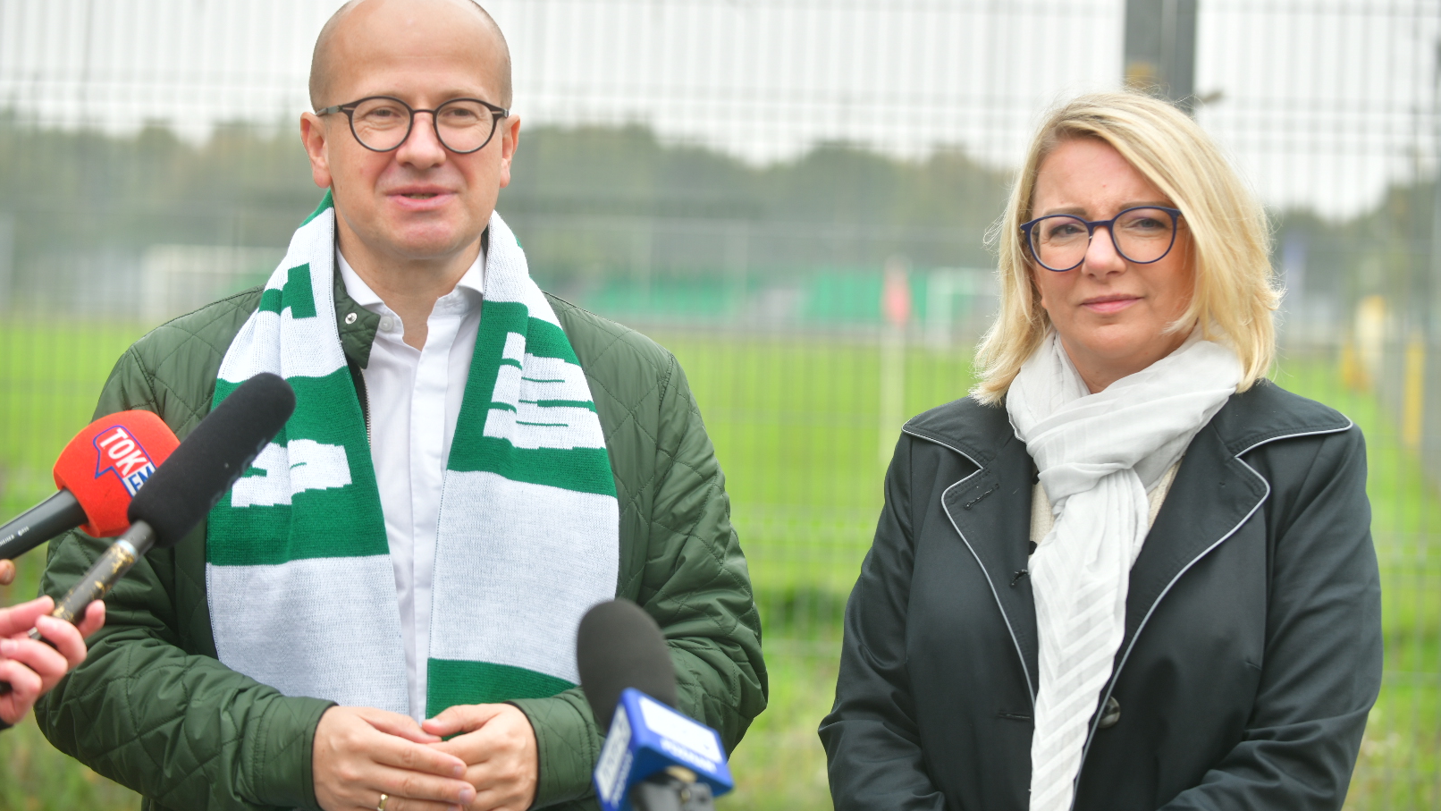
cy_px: 397
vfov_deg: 12.1
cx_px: 719
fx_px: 3821
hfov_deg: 21.4
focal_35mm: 100
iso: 125
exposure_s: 1/100
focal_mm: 95
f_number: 4.5
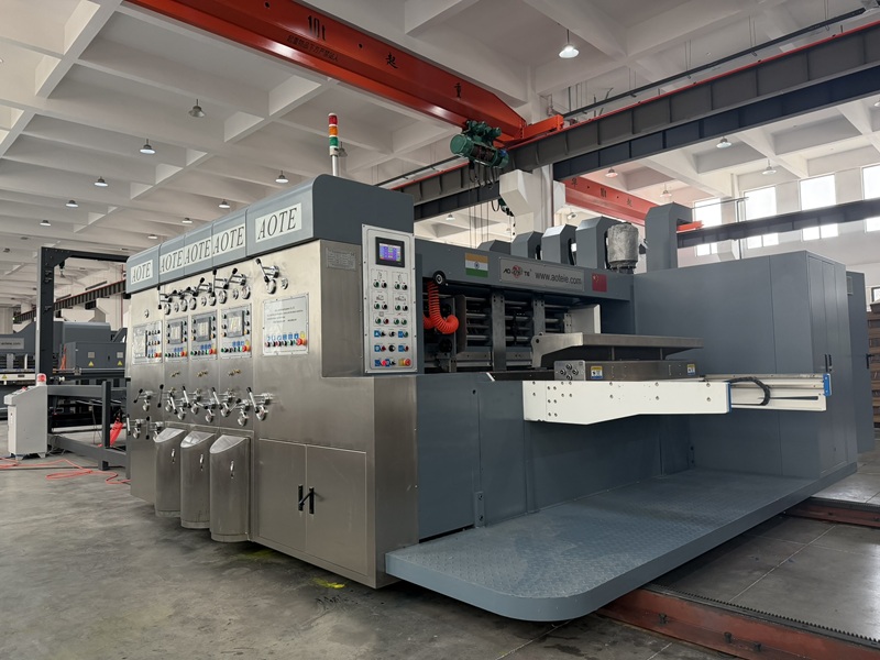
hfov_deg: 71.6
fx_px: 610
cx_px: 440
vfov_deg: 56.8
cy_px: 330
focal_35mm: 24
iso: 200
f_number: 1.78
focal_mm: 6.76
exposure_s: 1/131
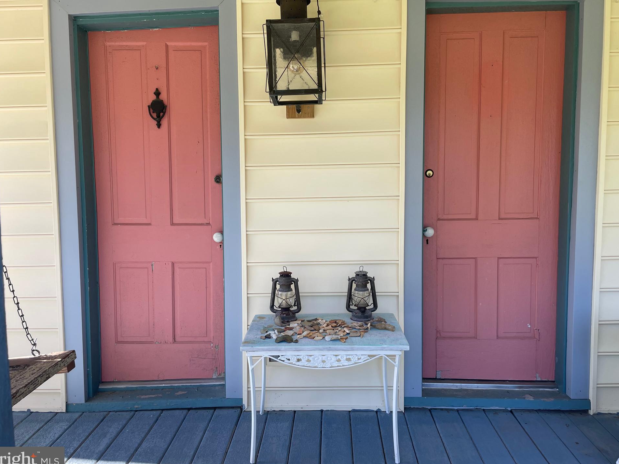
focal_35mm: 28
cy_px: 224
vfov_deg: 49.7
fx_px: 501
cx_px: 316
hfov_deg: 63.4
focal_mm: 4.2
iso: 32
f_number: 1.6
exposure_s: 1/238
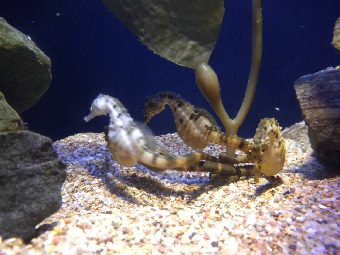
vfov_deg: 38.7
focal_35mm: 37
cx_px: 170
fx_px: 363
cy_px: 128
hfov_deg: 50.1
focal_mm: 6.6
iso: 400
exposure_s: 1/18.5
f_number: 3.5
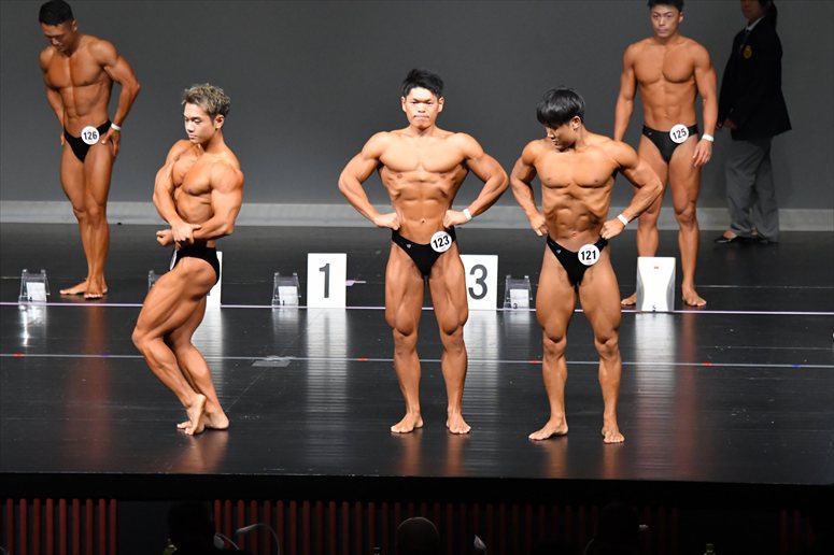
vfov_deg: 5.7
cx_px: 417
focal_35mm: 240
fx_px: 5557
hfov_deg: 8.6
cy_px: 278
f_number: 5.6
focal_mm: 160
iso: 5000
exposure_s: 1/400
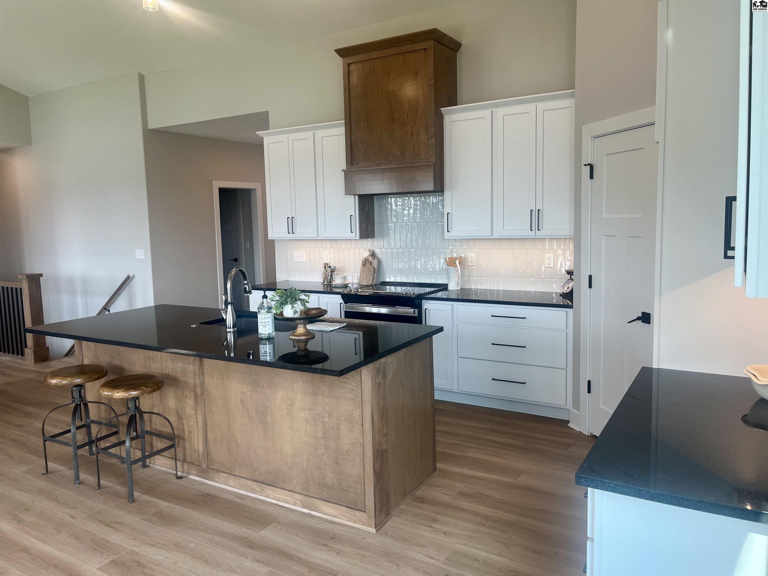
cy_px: 288
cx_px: 384
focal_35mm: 26
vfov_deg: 53.1
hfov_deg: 67.3
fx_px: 577
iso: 32
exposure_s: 1/120
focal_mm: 5.1
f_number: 1.6
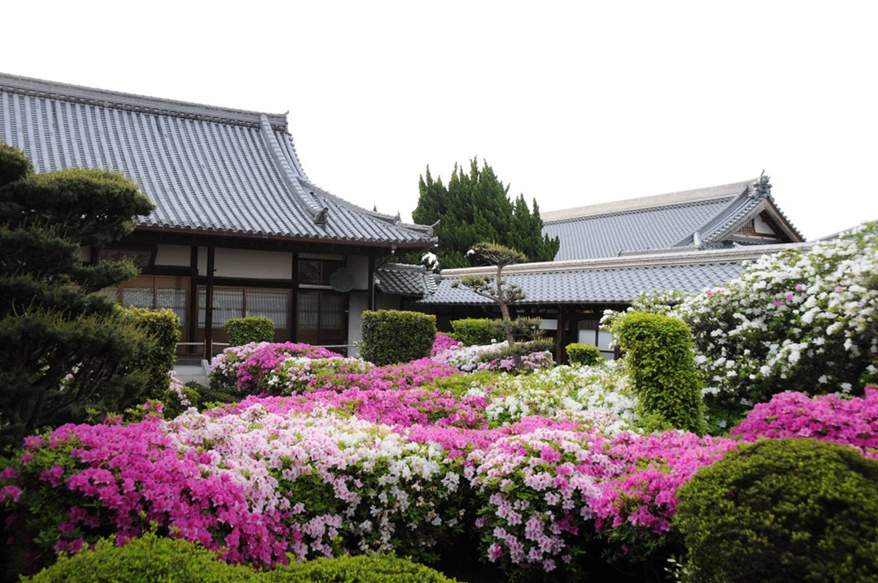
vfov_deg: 39.8
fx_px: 804
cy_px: 292
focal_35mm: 33
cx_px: 439
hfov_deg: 57.3
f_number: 5.6
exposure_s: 1/125
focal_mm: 22
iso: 200
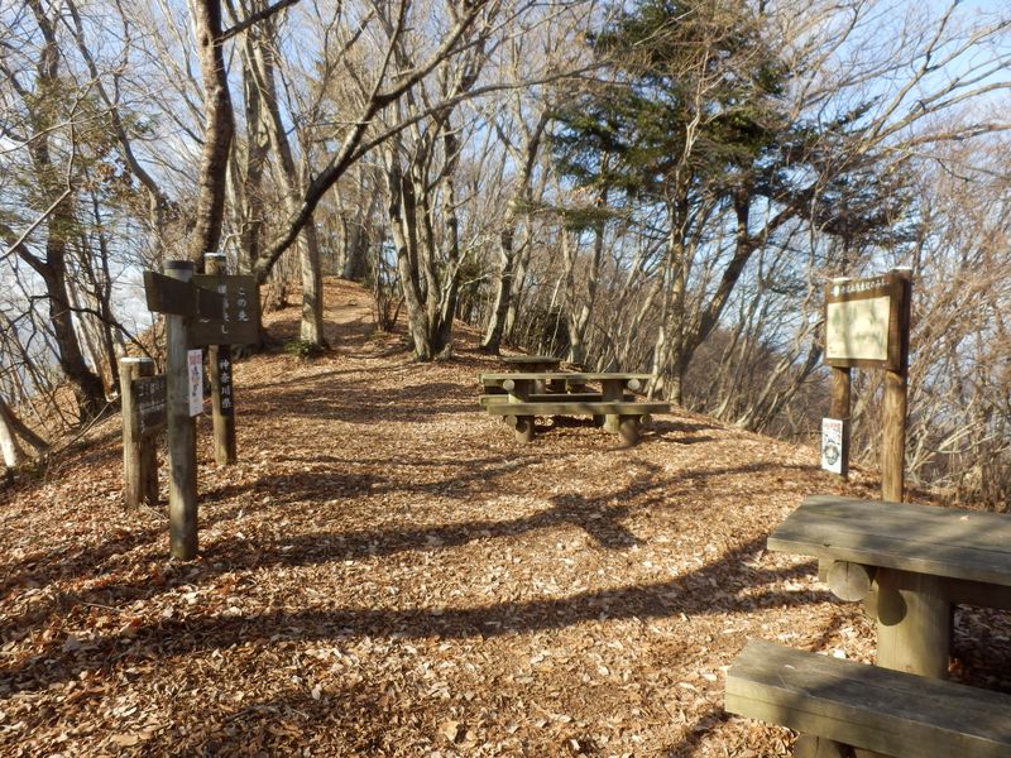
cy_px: 379
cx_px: 506
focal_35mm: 24
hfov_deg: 71.6
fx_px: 701
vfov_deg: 56.8
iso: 80
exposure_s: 1/320
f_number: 3
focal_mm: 4.2
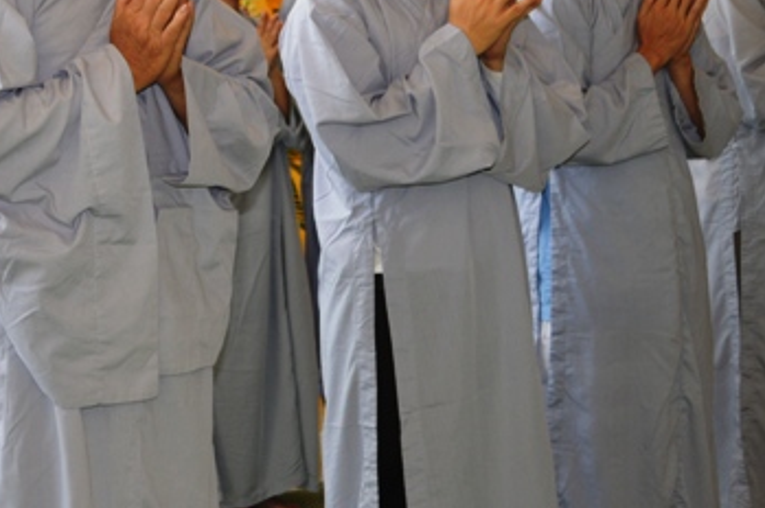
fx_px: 1868
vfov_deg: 15.5
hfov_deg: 22.8
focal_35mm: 88
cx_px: 142
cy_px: 151
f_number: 4.8
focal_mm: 32
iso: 200
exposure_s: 1/125
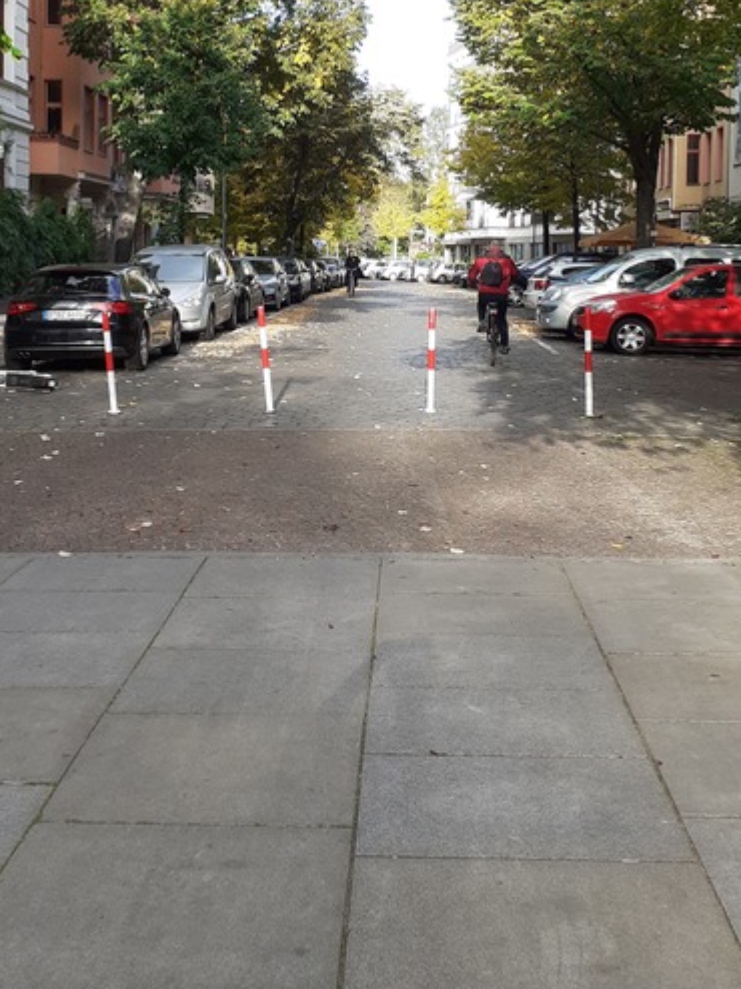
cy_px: 310
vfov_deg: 44.0
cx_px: 346
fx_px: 1200
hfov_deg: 34.3
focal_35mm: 42
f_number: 1.9
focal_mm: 3.6
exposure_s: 1/338
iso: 40
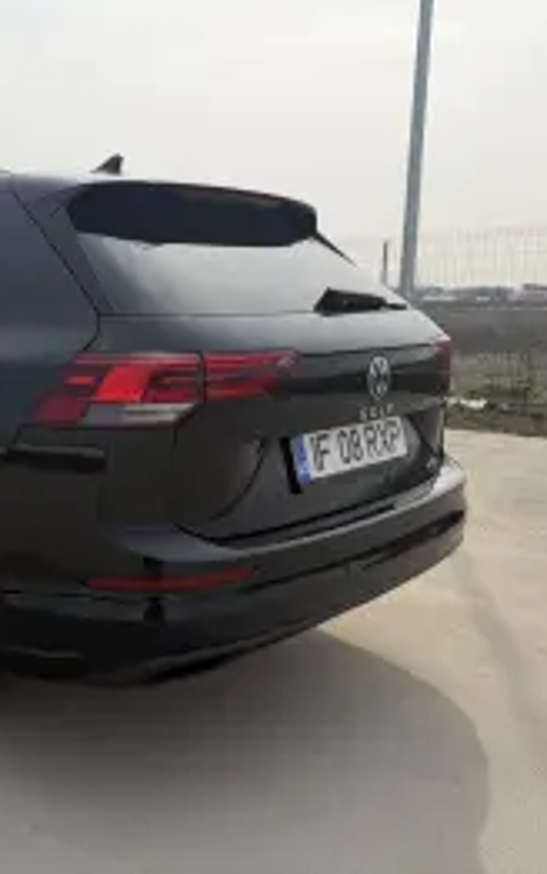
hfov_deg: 34.5
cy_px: 427
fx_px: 834
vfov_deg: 55.3
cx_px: 63
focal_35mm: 35
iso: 80
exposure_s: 1/6173
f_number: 1.78
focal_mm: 6.76
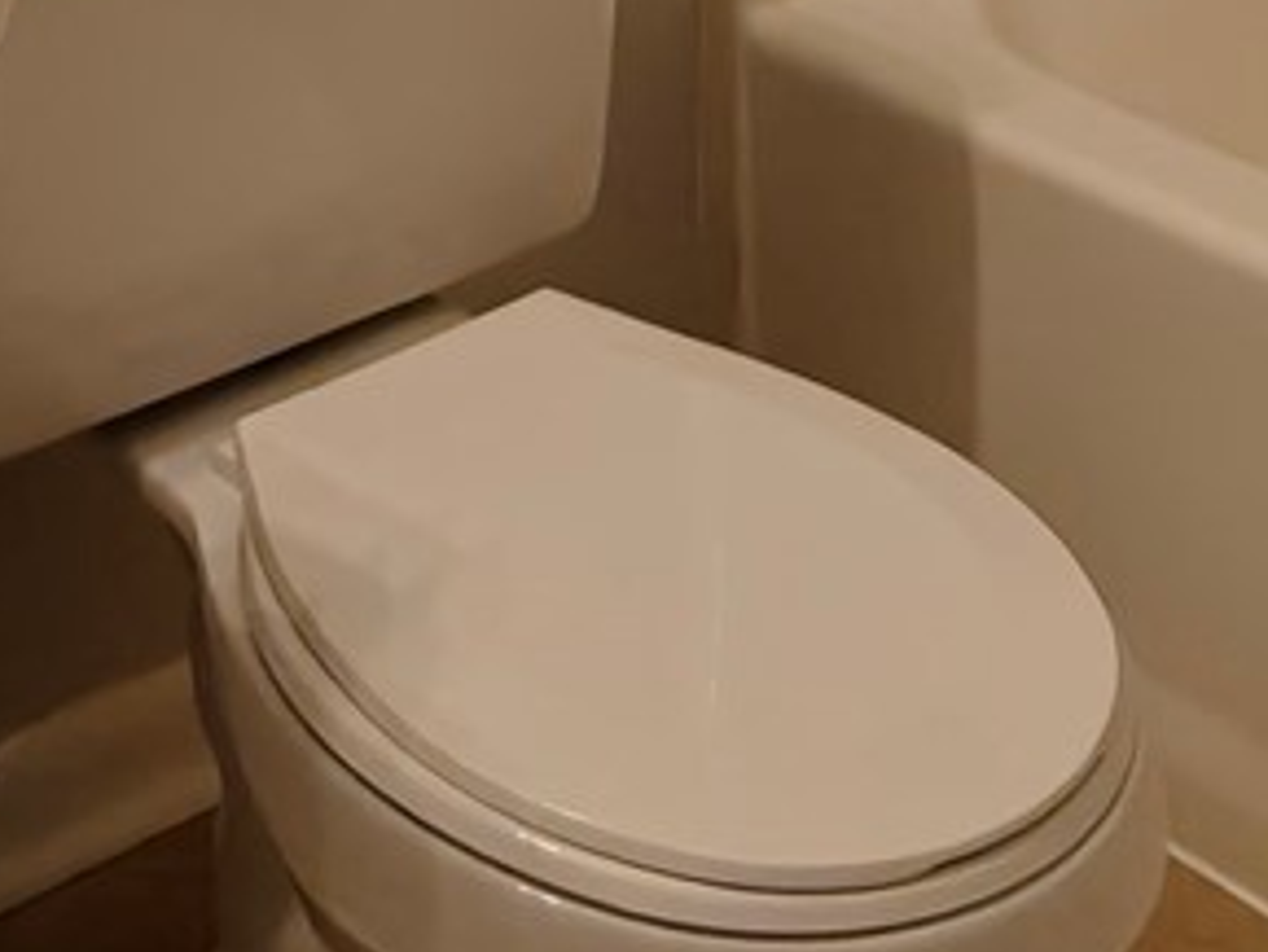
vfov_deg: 14.3
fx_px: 3042
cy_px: -1040
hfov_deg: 23.4
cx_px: 395
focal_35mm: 83
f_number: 2
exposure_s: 1/120
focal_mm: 2.3
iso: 640
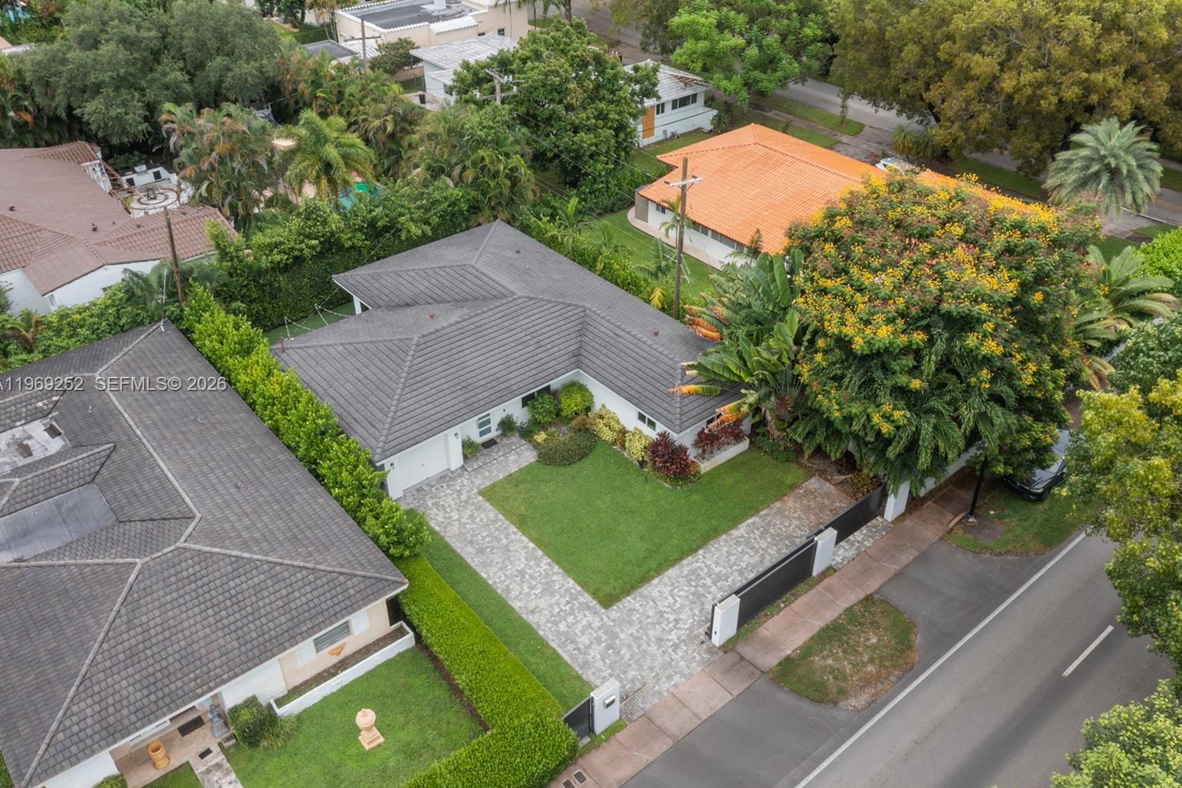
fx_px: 952
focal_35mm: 29
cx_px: 601
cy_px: 386
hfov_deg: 63.7
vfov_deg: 45.0
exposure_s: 1/100
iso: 100
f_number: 9
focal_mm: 10.26
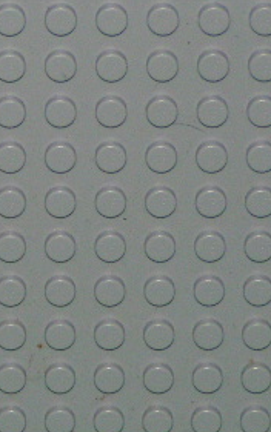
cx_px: -95
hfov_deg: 3.5
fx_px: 4472
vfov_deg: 5.5
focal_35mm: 379
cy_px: 264
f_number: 3.5
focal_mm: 24
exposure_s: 1/160
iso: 200
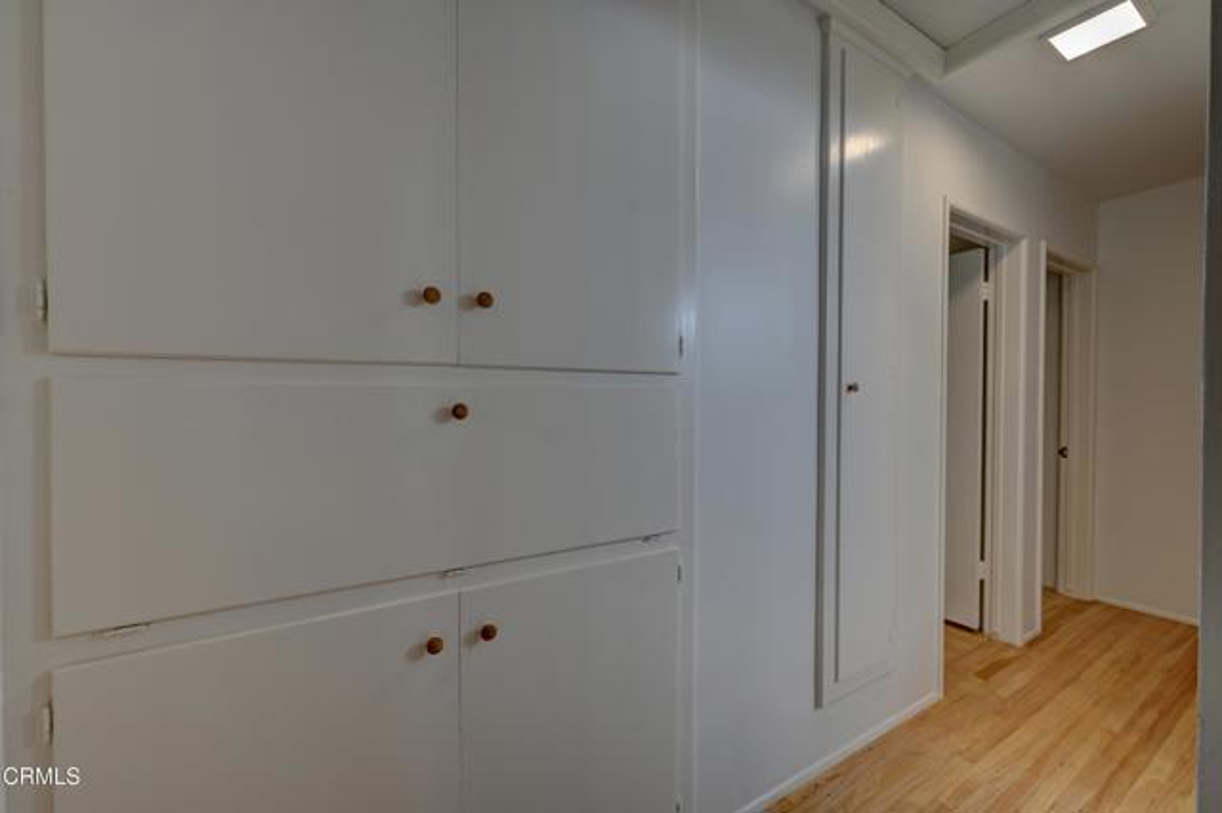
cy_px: 406
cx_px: 611
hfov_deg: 104.3
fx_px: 475
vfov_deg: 81.1
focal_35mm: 14
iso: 100
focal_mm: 14
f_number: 11
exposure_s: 1/2
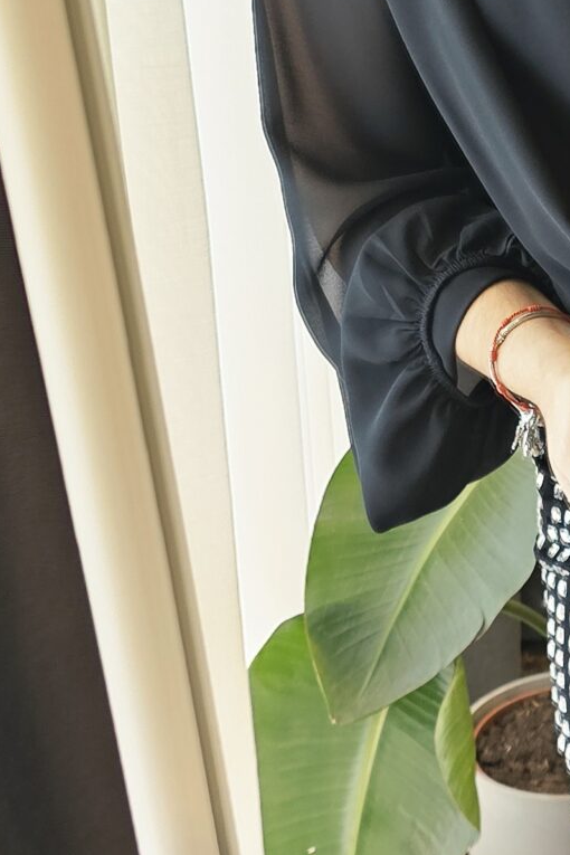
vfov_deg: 25.0
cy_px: 205
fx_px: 1900
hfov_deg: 16.2
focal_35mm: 80
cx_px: 729
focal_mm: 6.3
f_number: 1.7
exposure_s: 1/100
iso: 200
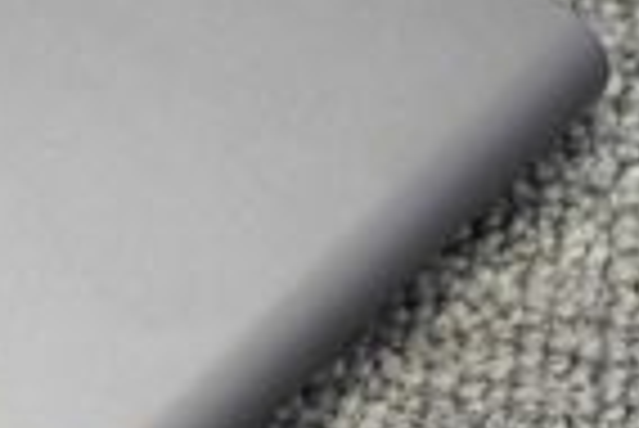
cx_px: -144
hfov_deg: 13.4
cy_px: 313
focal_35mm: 148
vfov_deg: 9.3
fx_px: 2630
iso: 3200
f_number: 3.5
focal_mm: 20
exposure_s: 1/60
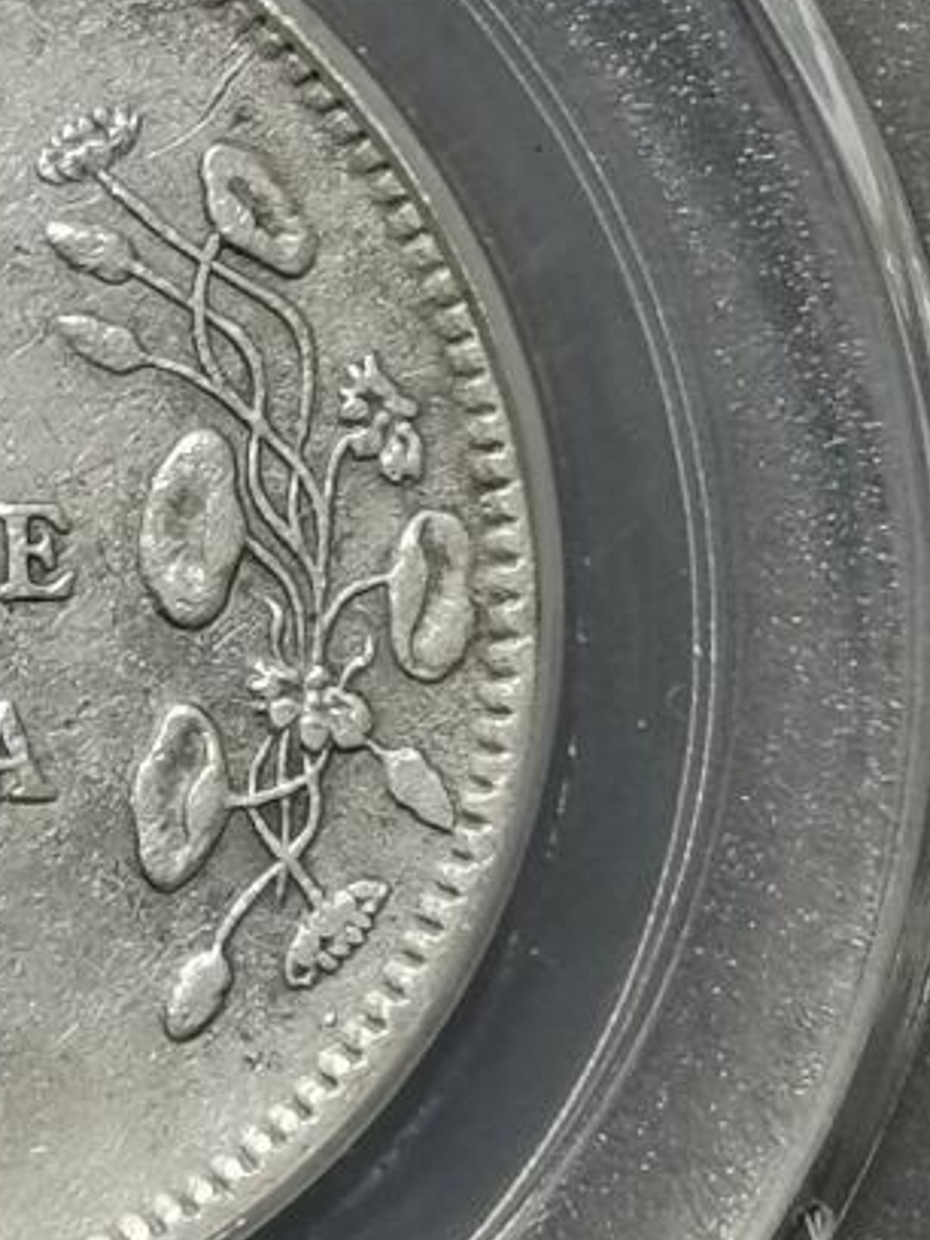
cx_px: -325
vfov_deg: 8.0
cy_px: 18
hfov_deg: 6.0
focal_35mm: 247
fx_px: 8848
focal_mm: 5.58
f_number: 1.8
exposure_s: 1/100
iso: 64
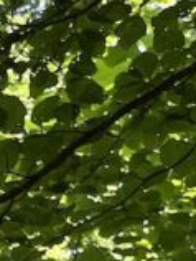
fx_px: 1265
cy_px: 687
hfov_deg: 7.8
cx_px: -374
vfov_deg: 9.9
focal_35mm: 168
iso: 50
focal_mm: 5.1
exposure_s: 1/122
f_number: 1.6
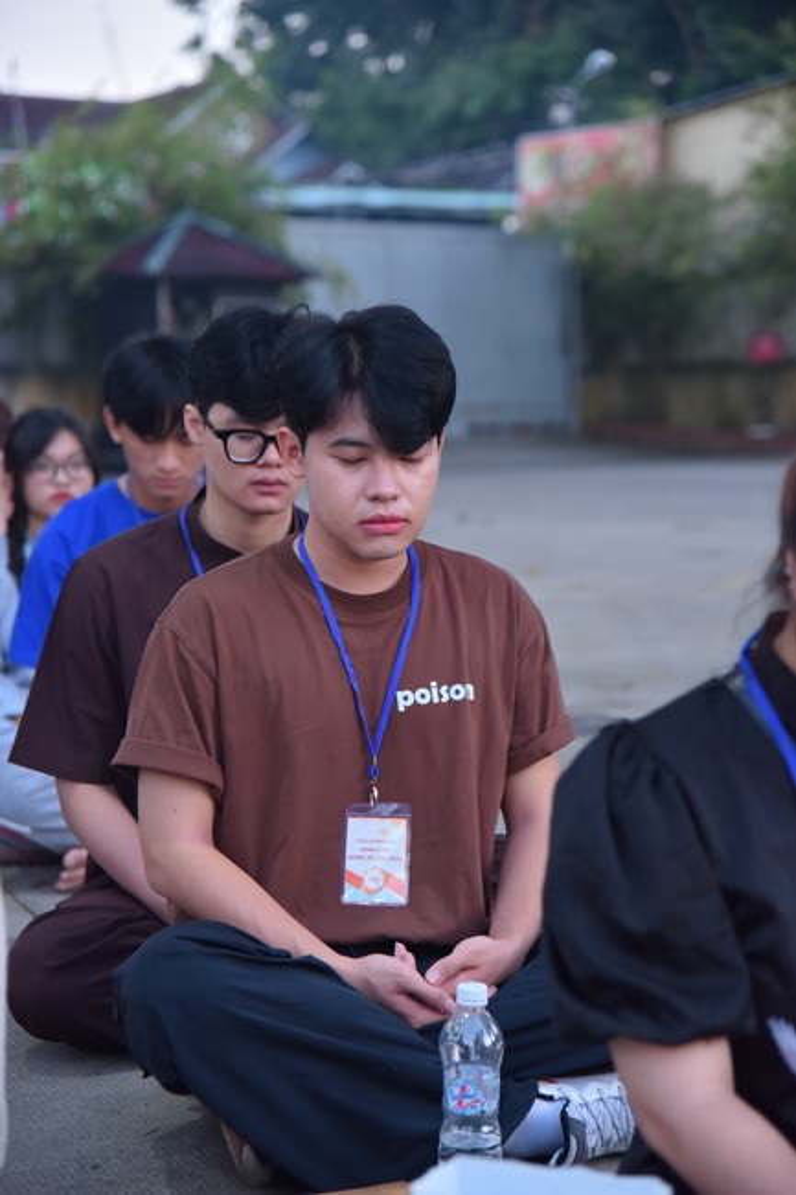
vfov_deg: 23.7
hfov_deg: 15.9
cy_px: 598
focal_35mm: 86
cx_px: 398
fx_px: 2854
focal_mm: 86
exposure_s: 1/125
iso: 1250
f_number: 4.5
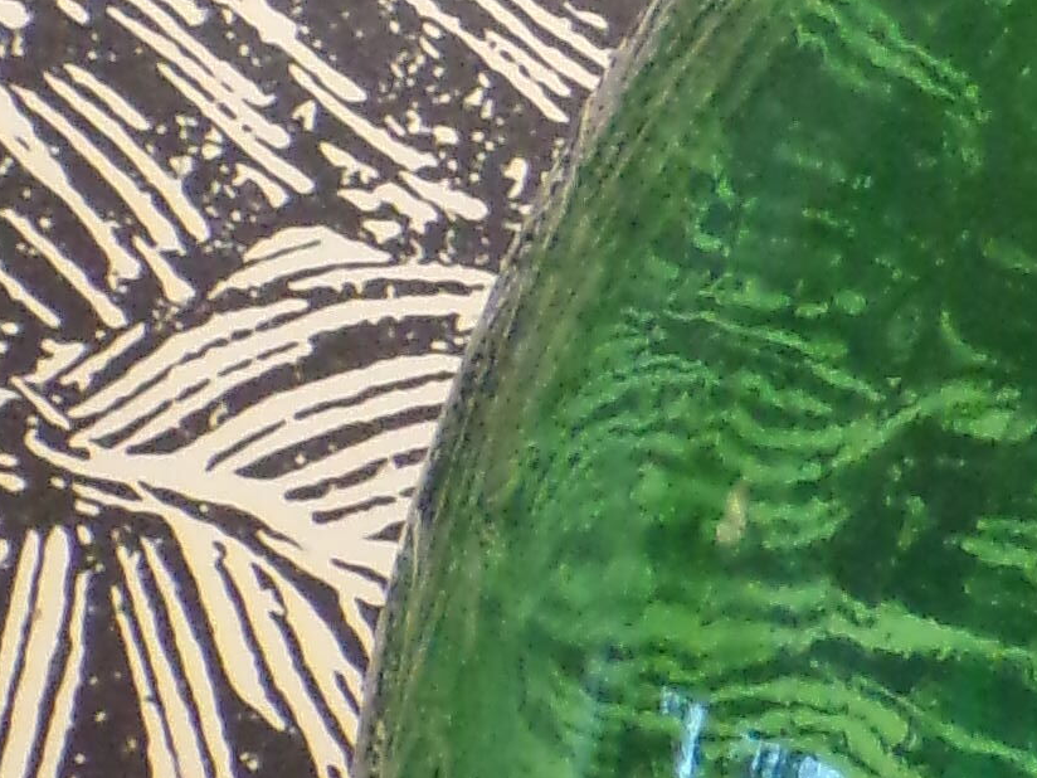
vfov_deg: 7.2
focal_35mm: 207
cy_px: 137
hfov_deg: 9.2
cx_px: 1807
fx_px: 6201
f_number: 3.3
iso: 467
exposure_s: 1/17
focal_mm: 6.6
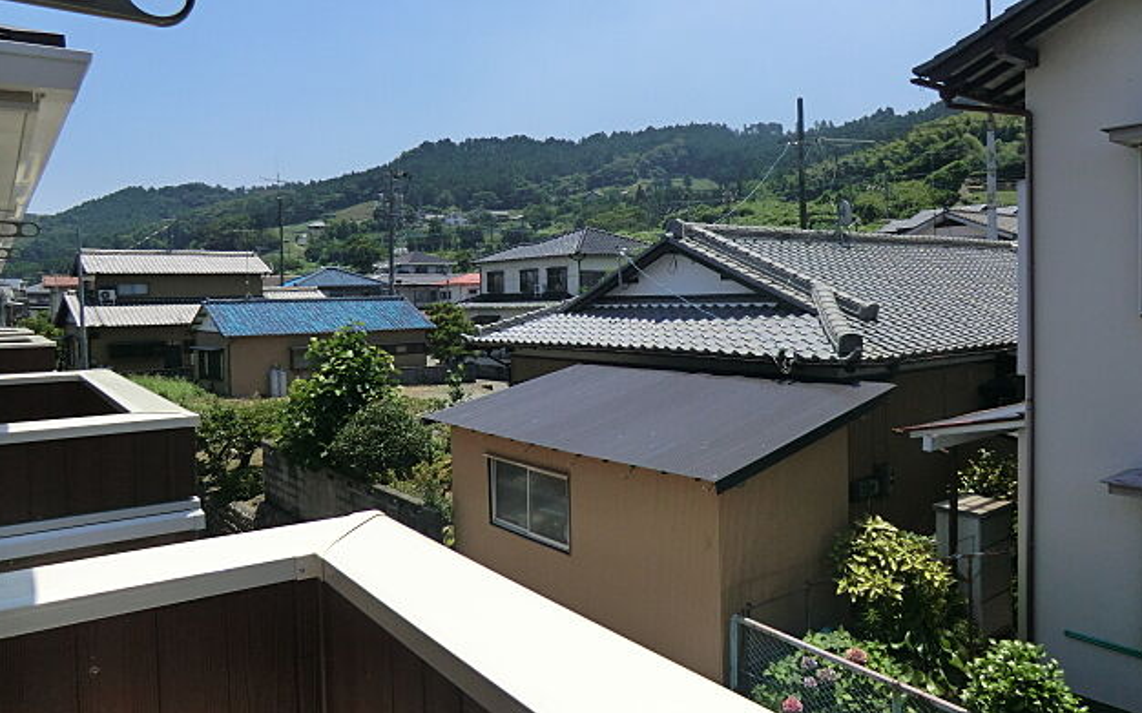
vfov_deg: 47.5
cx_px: 569
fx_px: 809
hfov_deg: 70.4
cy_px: 321
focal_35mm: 26
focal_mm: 4.3
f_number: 7.5
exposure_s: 1/250
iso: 80
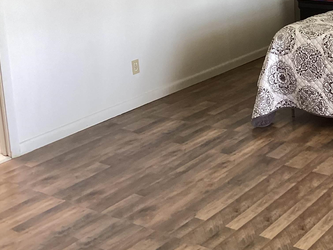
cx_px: 331
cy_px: 2
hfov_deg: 28.8
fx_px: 606
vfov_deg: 22.4
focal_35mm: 63
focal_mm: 3.3
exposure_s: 1/60
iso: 125
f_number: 2.4
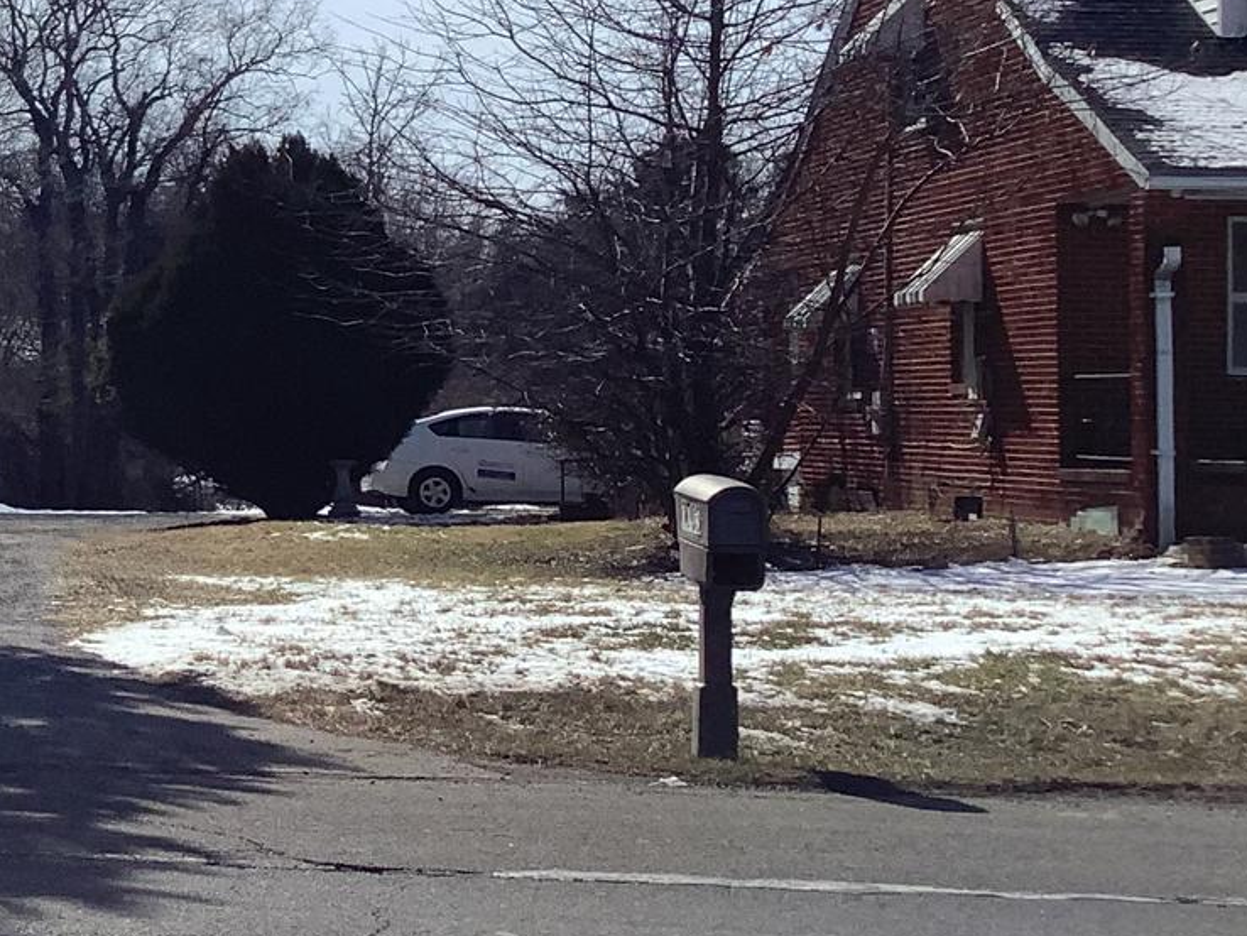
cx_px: -419
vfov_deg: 17.1
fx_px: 3099
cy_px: 243
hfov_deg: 20.6
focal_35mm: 86
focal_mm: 3.3
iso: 25
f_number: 2.4
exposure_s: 1/2398
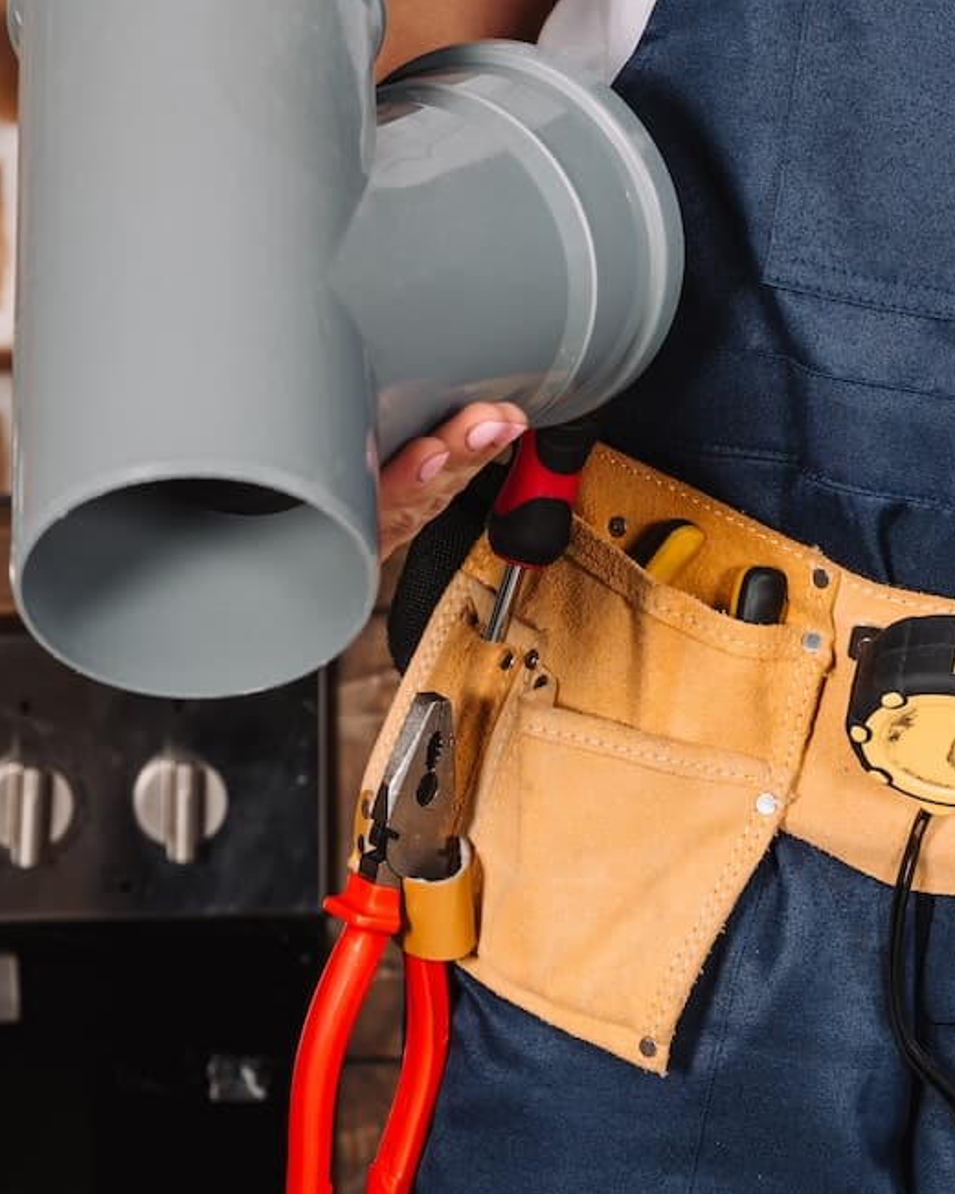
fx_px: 9998
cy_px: 247
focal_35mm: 283
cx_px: 1185
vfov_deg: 6.8
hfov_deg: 5.4
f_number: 5.6
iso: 125
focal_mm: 102
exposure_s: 1/160
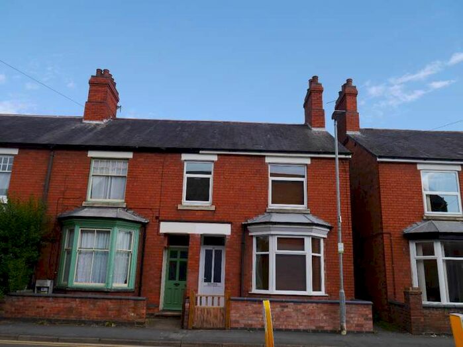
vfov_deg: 49.8
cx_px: 232
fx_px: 375
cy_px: 174
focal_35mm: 28
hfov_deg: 63.4
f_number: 6.3
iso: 160
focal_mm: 14
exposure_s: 1/400
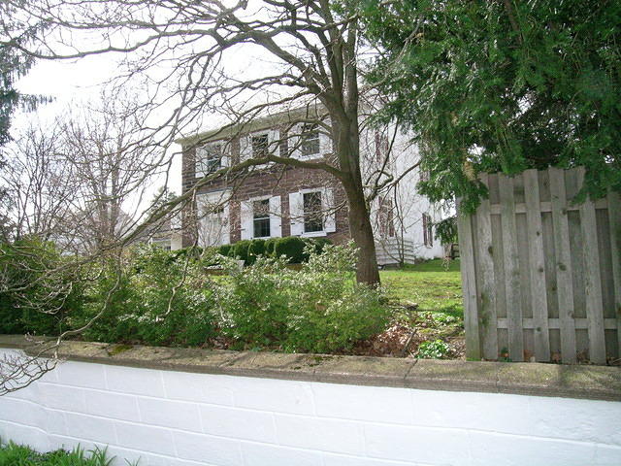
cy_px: 233
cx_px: 310
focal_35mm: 28
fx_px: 502
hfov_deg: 63.4
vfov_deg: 49.7
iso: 400
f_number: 7.9
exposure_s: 1/530
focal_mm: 5.8
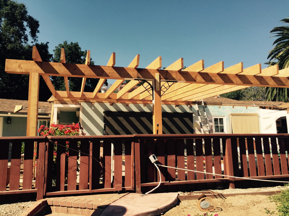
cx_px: 144
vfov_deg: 48.2
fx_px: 242
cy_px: 108
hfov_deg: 61.7
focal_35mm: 29
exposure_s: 1/1163
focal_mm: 4.15
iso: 32
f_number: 2.2
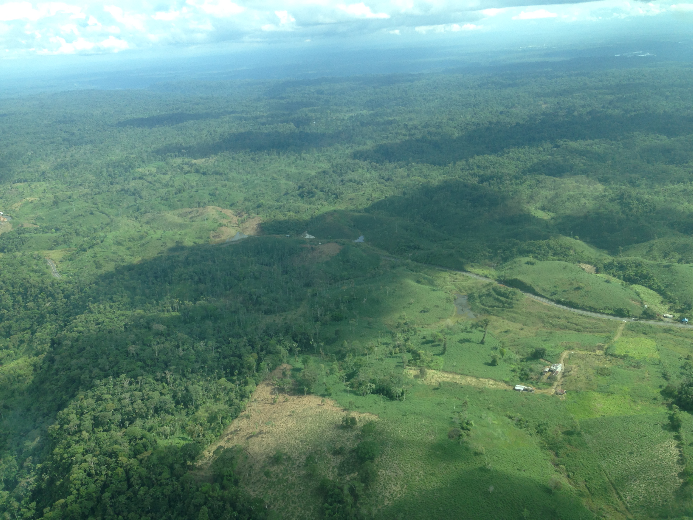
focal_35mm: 33
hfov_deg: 55.4
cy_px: 260
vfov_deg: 42.9
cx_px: 346
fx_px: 661
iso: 50
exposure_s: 1/596
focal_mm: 4.12
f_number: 2.4
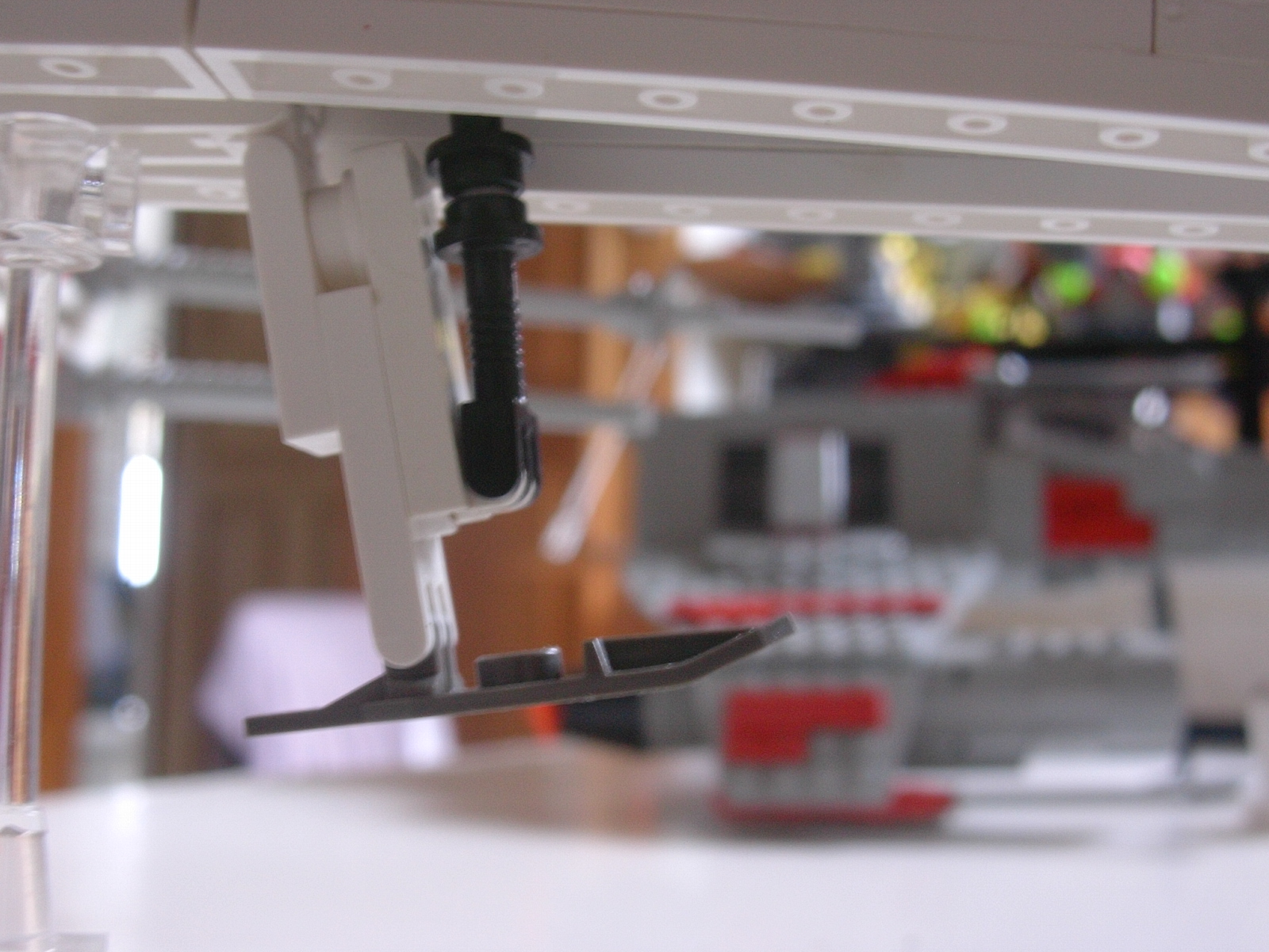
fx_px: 1650
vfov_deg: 32.2
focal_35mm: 45
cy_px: 476
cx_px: 634
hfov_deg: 42.1
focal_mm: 6.7
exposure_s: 1/10.9
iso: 70
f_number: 2.9
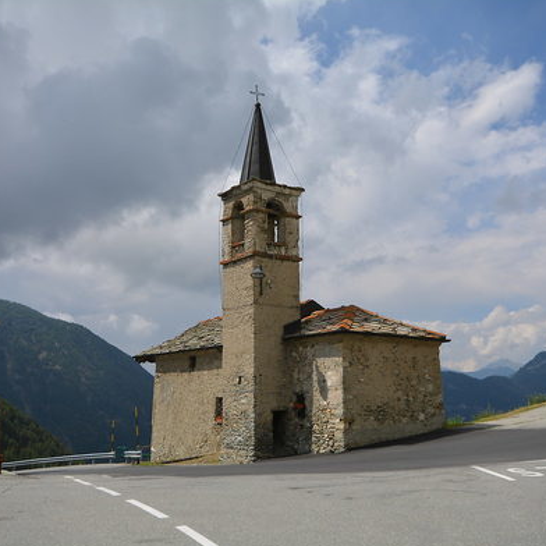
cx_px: 291
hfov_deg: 42.8
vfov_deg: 42.8
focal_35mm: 39
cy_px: 276
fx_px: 696
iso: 100
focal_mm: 20
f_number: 9
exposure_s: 1/320
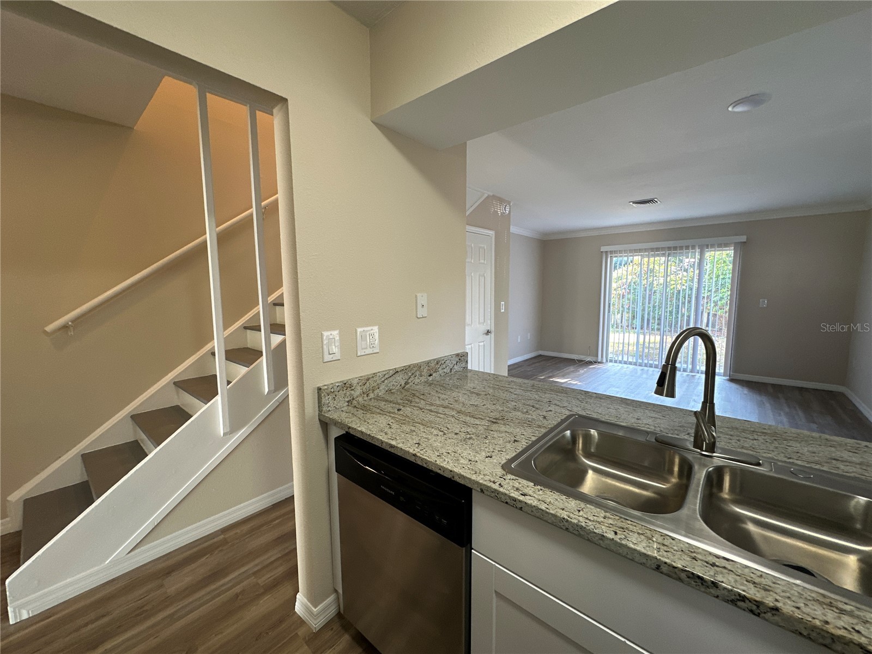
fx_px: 353
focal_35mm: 14
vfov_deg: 85.7
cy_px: 327
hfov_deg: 102.1
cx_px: 436
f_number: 2.2
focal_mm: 2.22
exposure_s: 1/60
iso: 160
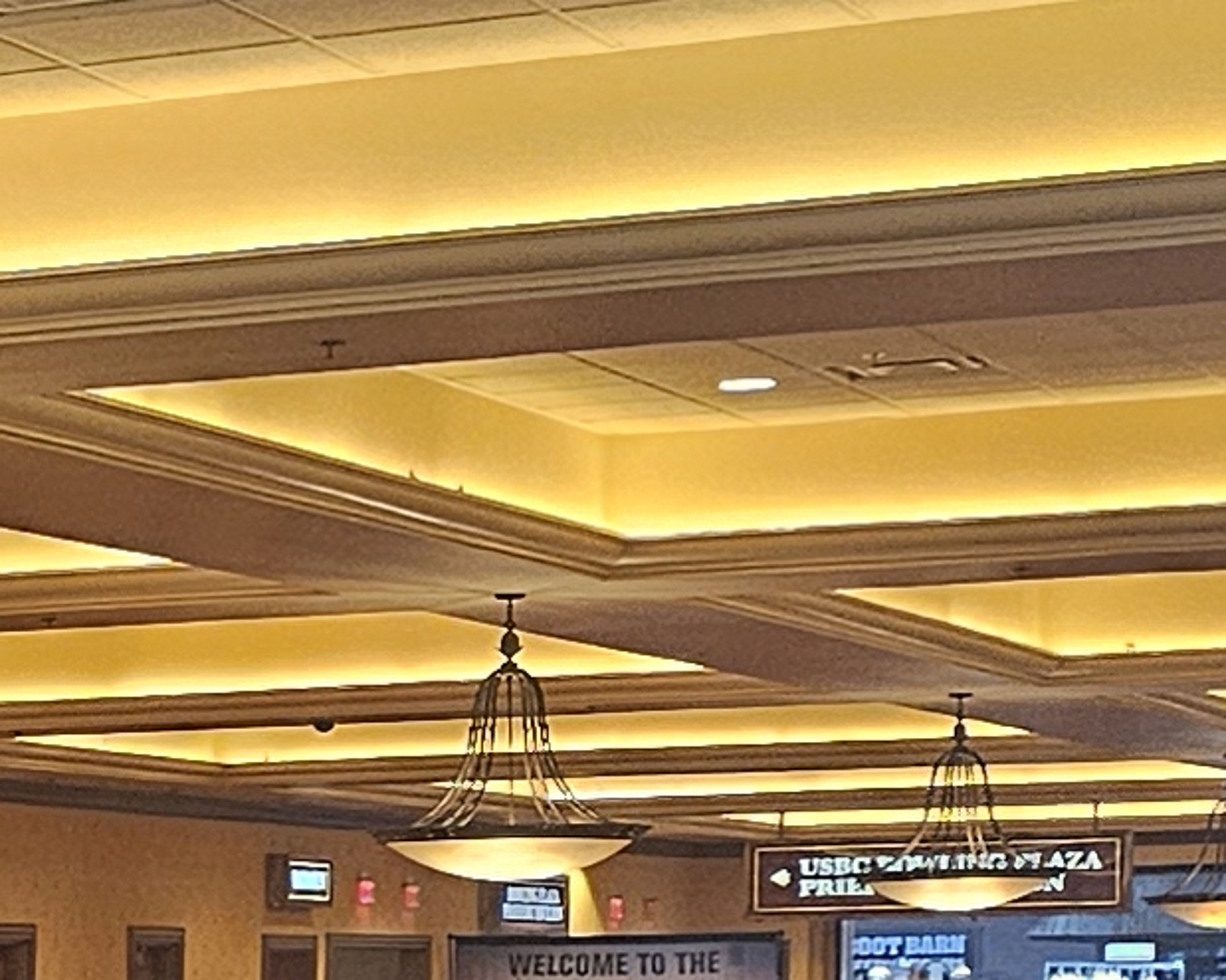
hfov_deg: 12.3
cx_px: -911
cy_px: 1336
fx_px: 5260
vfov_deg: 10.4
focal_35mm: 145
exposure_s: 1/120
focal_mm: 6.3
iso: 500
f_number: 1.7
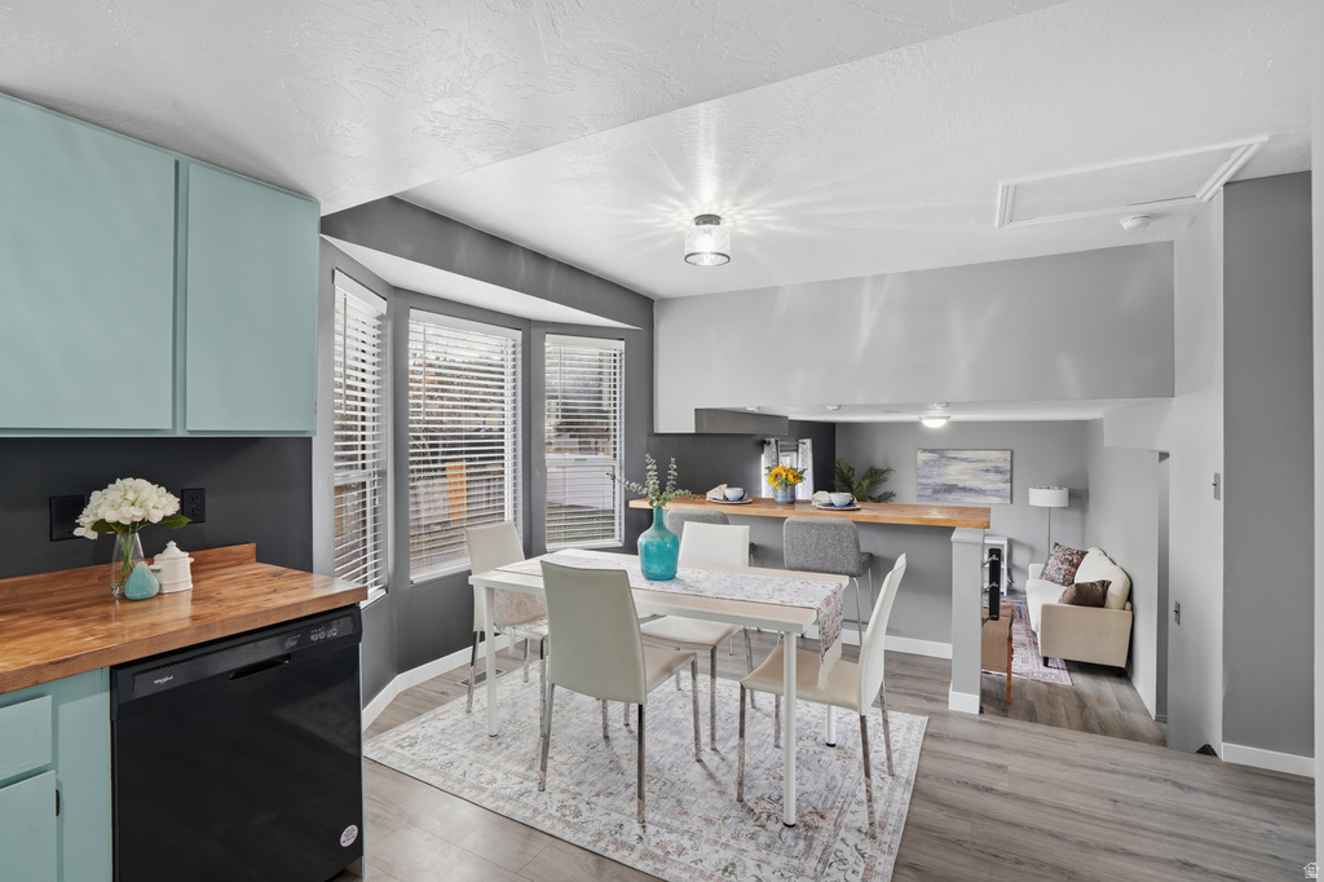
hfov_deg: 96.8
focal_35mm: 16
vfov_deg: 73.7
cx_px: 662
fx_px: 588
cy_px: 441
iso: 250
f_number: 9
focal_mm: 16
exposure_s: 1/160
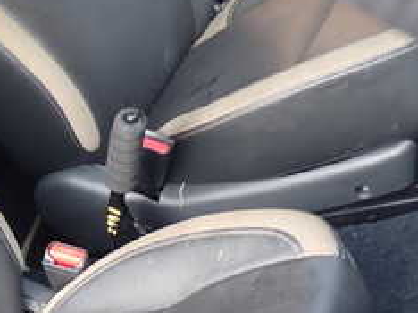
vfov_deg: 18.0
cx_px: -88
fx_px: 929
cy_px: 392
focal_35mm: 77
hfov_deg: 23.2
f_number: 2.3
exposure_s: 1/60
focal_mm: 5.4
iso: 100
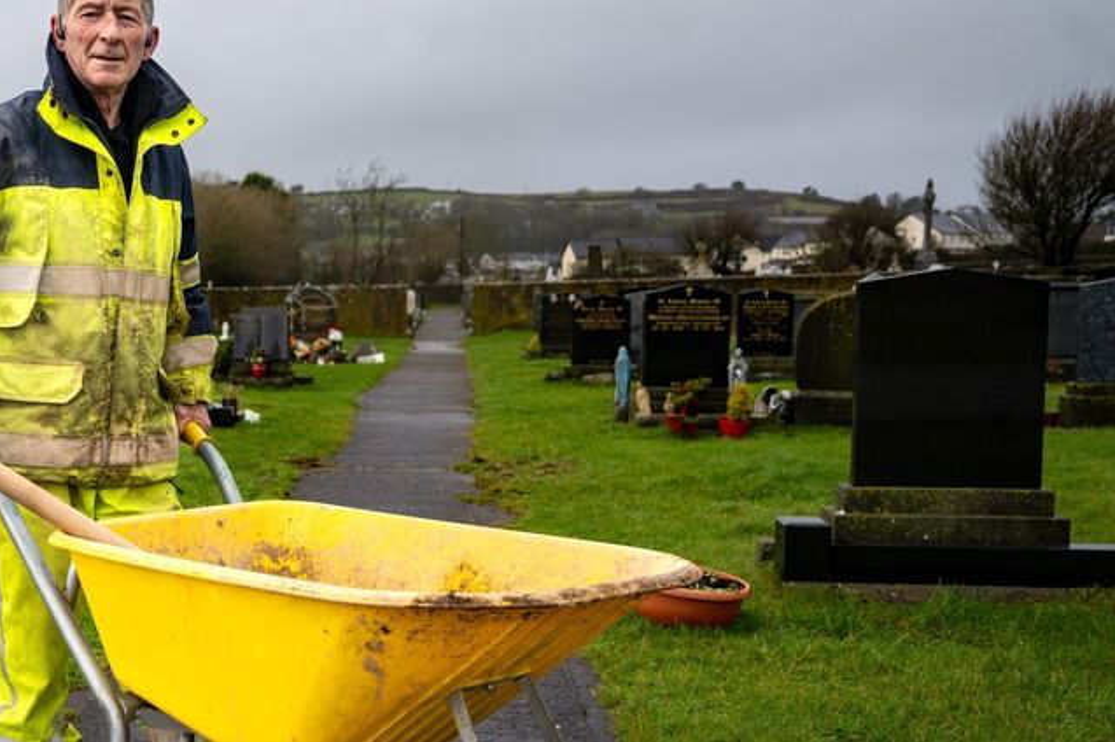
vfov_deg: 27.0
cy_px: 406
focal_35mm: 50
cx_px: 208
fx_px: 1546
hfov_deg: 38.1
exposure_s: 1/250
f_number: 4
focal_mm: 26.5
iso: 80
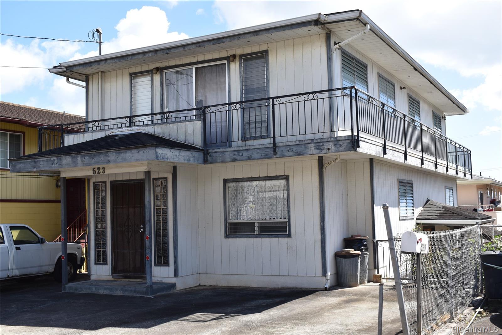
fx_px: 586
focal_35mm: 42
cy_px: 168
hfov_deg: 46.4
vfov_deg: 31.9
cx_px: 251
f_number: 8
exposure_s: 1/250
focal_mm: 28
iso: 140
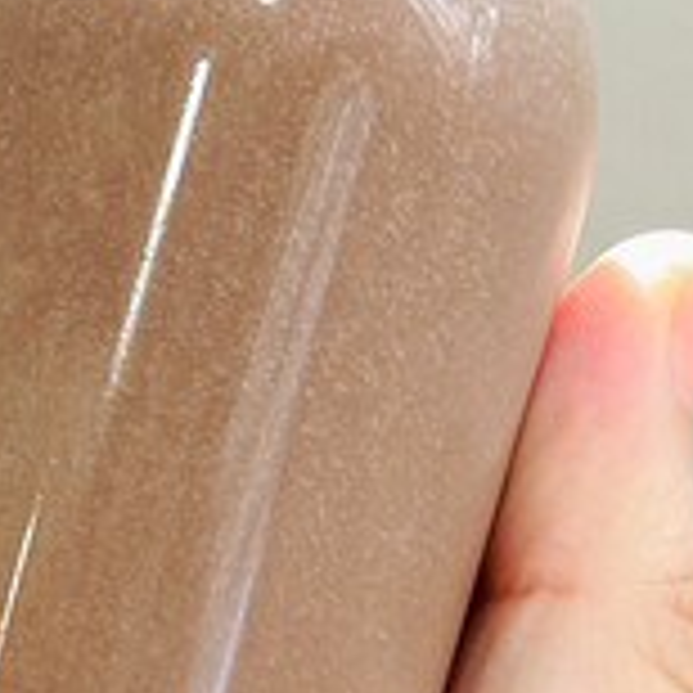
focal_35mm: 234
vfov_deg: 7.5
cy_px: 596
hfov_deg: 7.4
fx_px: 5300
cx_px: -297
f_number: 1.78
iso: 80
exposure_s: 1/69
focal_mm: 6.86
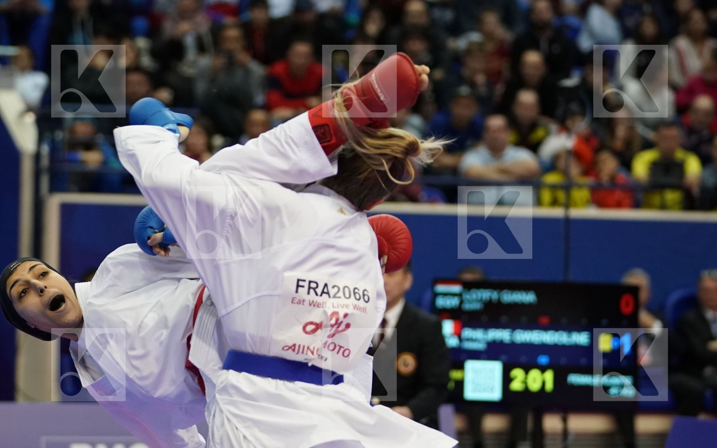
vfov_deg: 7.5
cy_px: 223
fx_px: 3439
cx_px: 359
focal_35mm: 176
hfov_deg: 11.9
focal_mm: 115
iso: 3200
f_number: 2.8
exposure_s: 1/1000
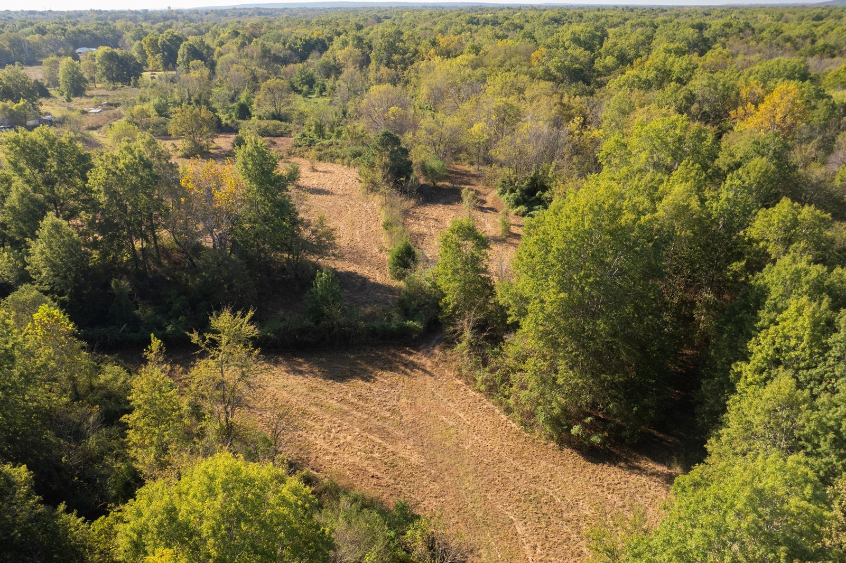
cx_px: 433
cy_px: 348
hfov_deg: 65.5
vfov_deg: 46.0
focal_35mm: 28
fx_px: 658
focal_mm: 8.38
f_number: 2.8
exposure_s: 1/80
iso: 100
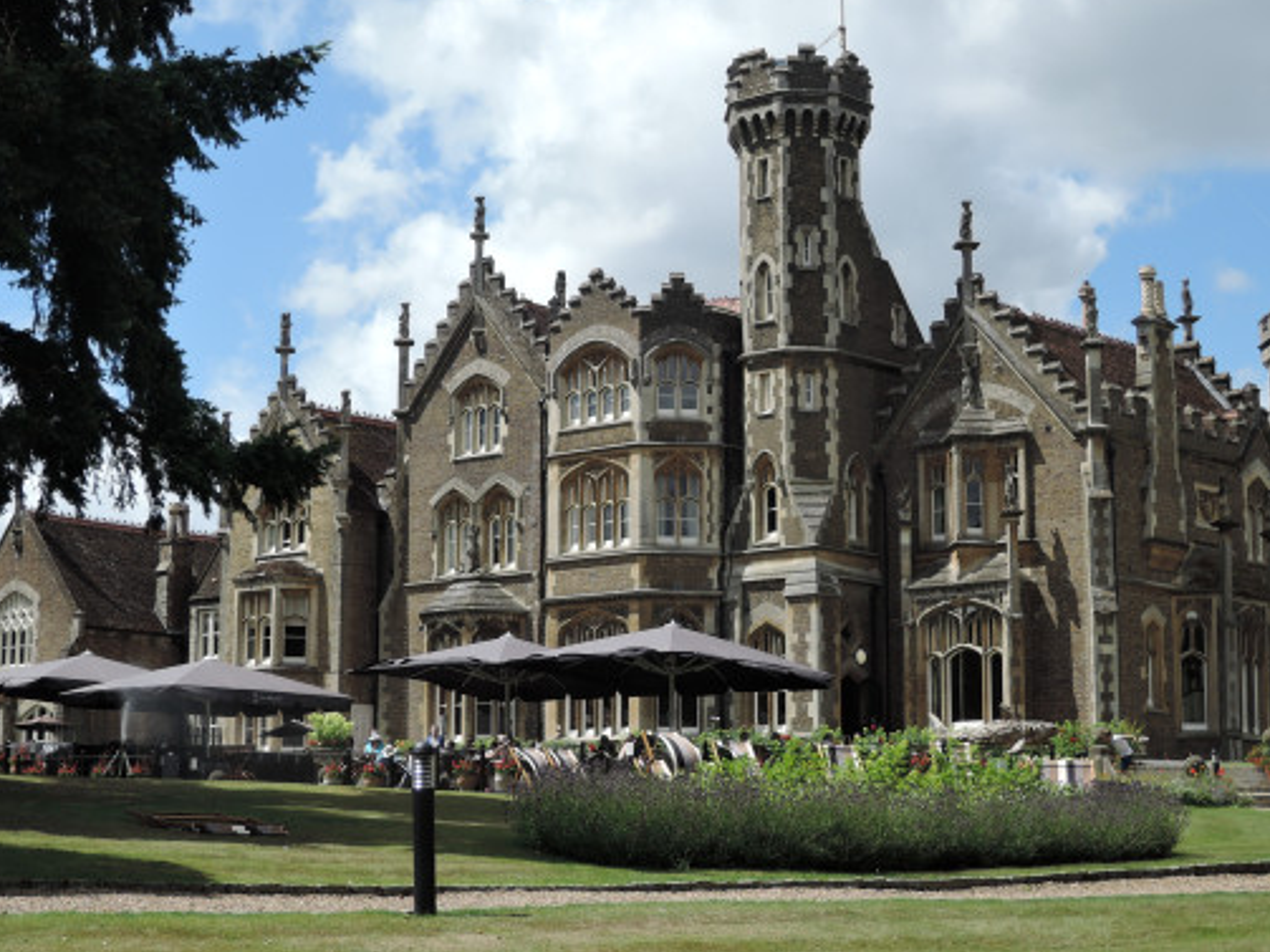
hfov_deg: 27.8
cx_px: 606
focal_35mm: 70
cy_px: 369
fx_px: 2568
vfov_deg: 21.0
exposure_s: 1/1000
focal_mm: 11.8
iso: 80
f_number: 3.5
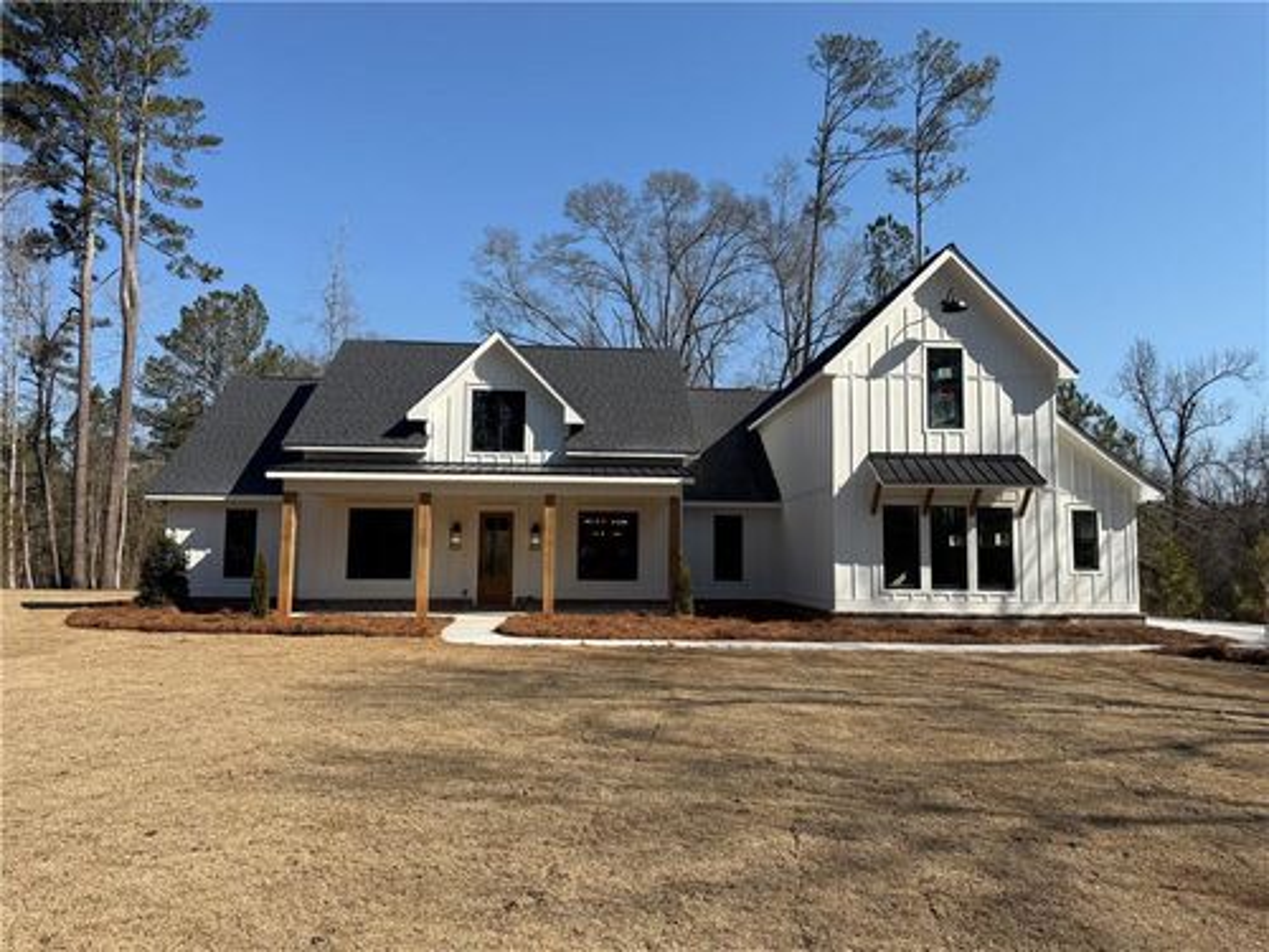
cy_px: 476
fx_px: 880
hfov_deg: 71.6
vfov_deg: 56.8
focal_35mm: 24
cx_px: 634
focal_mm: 6.76
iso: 80
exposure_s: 1/4405
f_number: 1.78
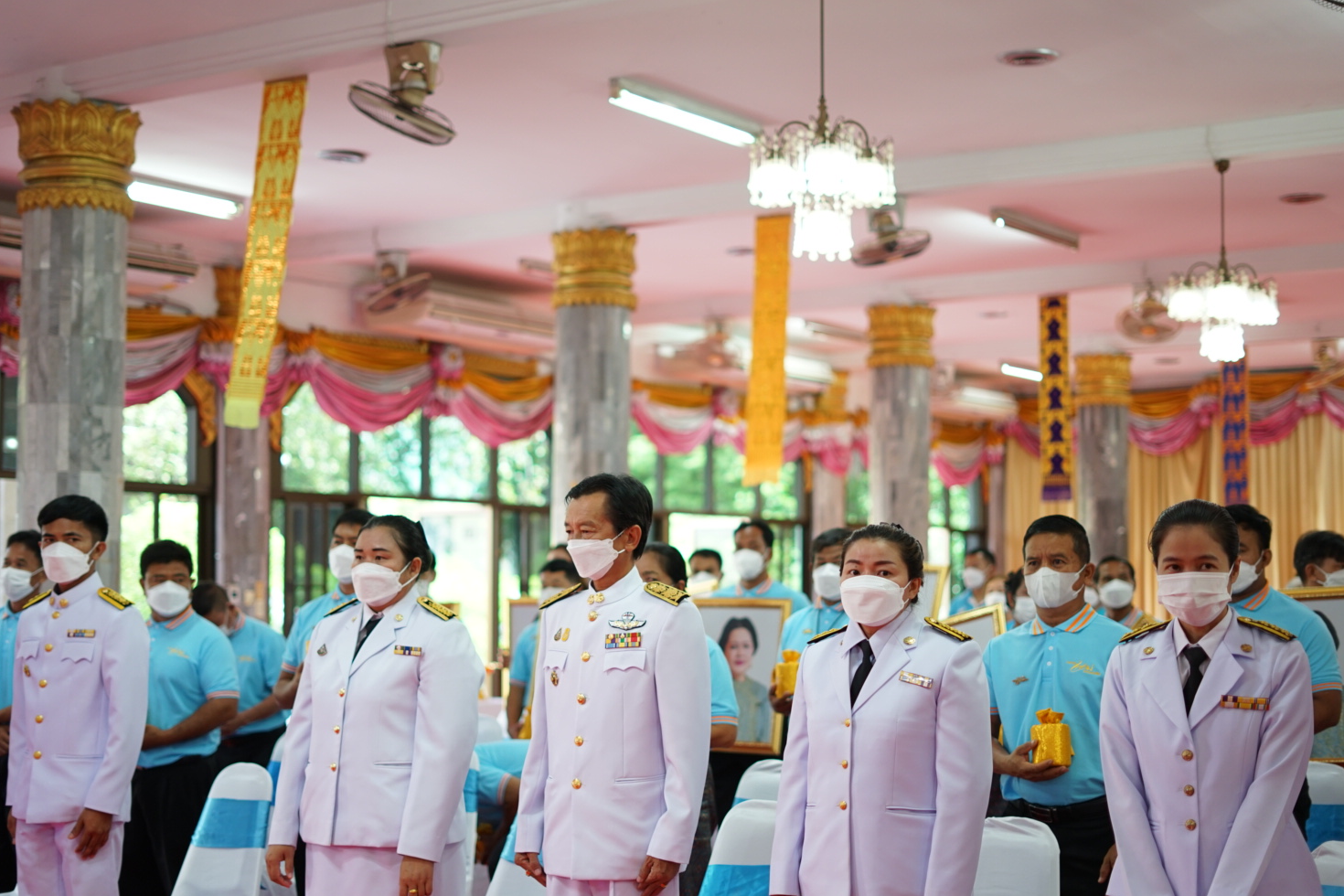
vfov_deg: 24.6
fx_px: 2053
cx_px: 667
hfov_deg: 36.2
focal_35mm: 55
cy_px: 493
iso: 400
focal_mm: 50
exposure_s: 1/100
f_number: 1.8
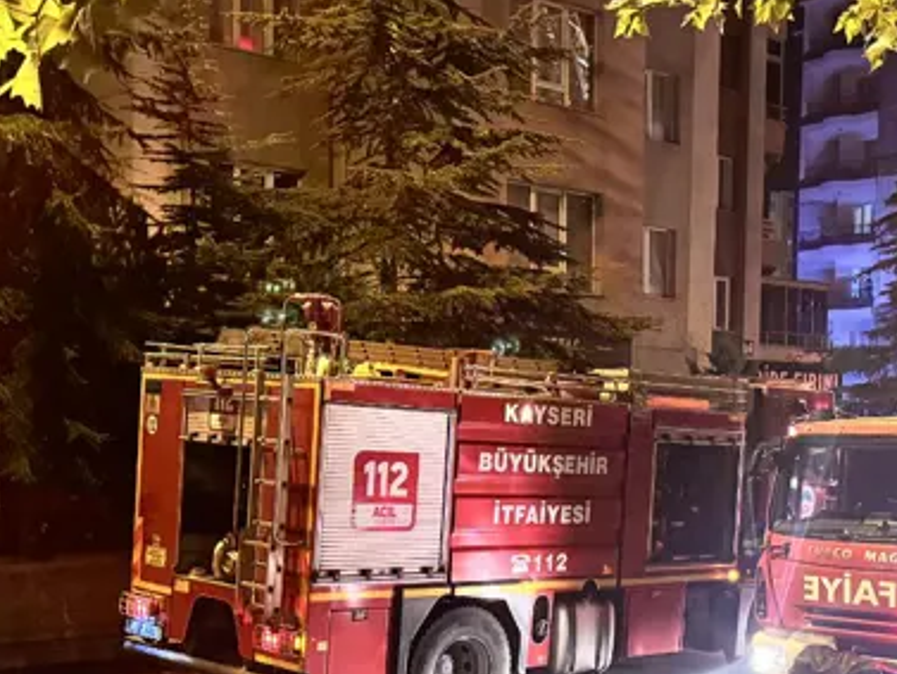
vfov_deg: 25.9
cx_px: 633
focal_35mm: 56
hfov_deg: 33.9
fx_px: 1452
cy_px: 488
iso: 1000
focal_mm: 6.76
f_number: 1.78
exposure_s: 1/33
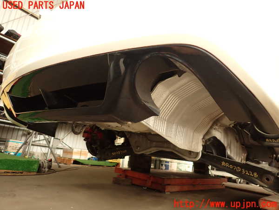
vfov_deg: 54.9
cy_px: 105
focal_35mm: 25
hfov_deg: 69.4
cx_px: 140
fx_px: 201
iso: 100
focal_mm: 4.5
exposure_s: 1/80
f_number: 2
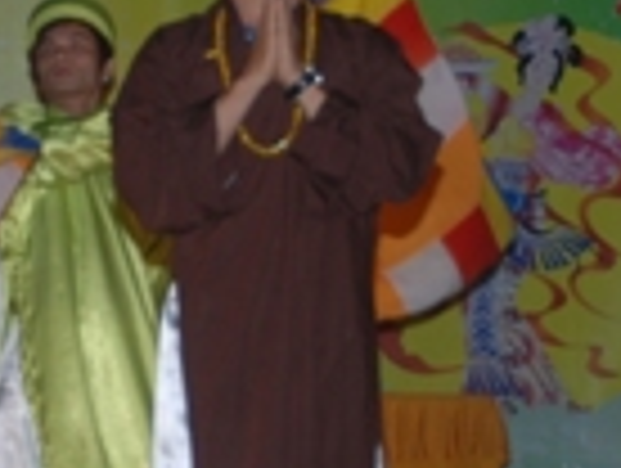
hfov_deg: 9.2
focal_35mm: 214
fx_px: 3846
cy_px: 58
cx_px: 220
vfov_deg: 6.9
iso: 100
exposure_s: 1/30
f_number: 4.2
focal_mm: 32
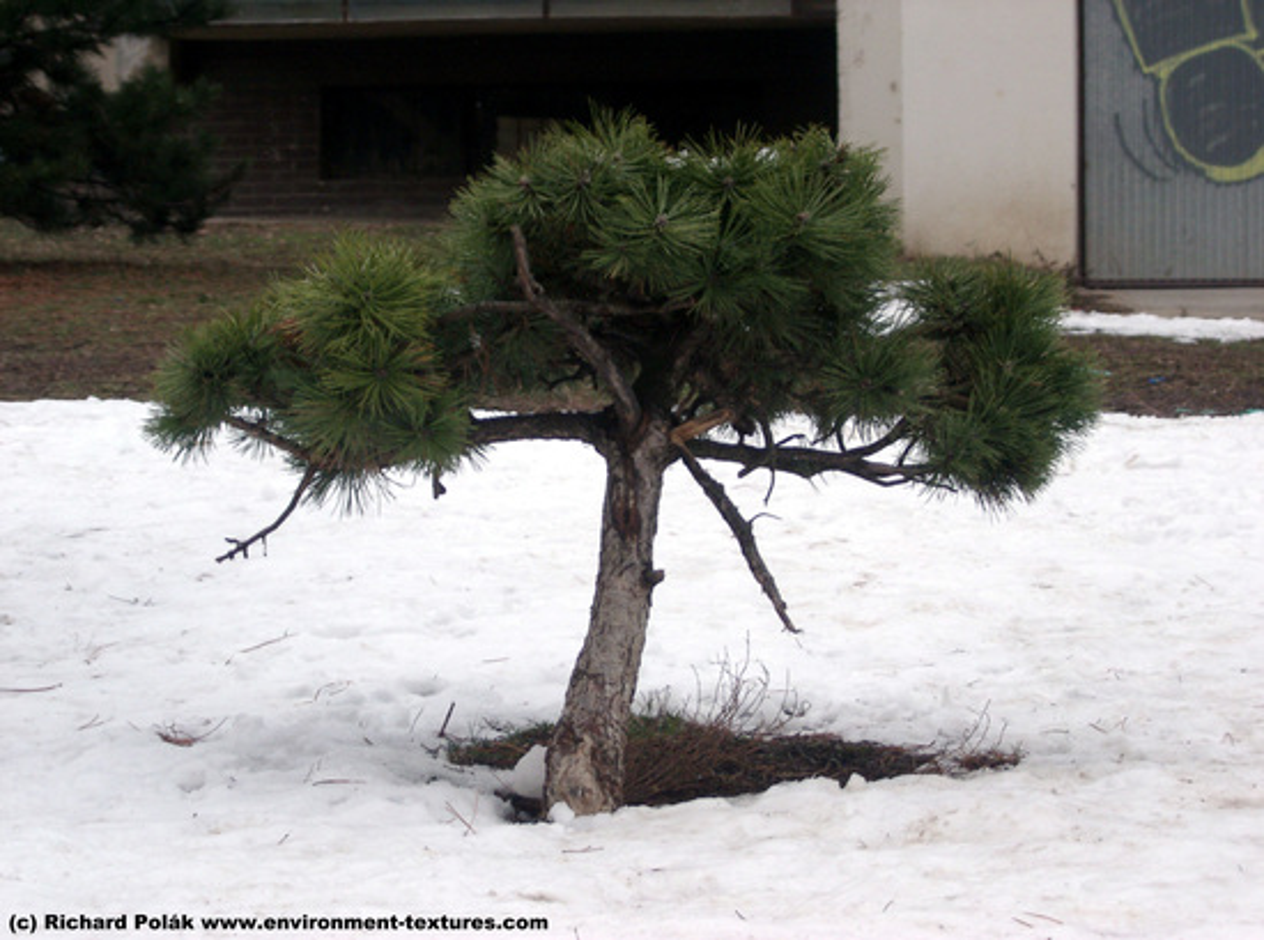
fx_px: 4077
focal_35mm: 112
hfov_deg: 17.6
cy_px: 470
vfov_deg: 13.2
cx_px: 632
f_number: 4.8
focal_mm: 22.8
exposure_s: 1/200
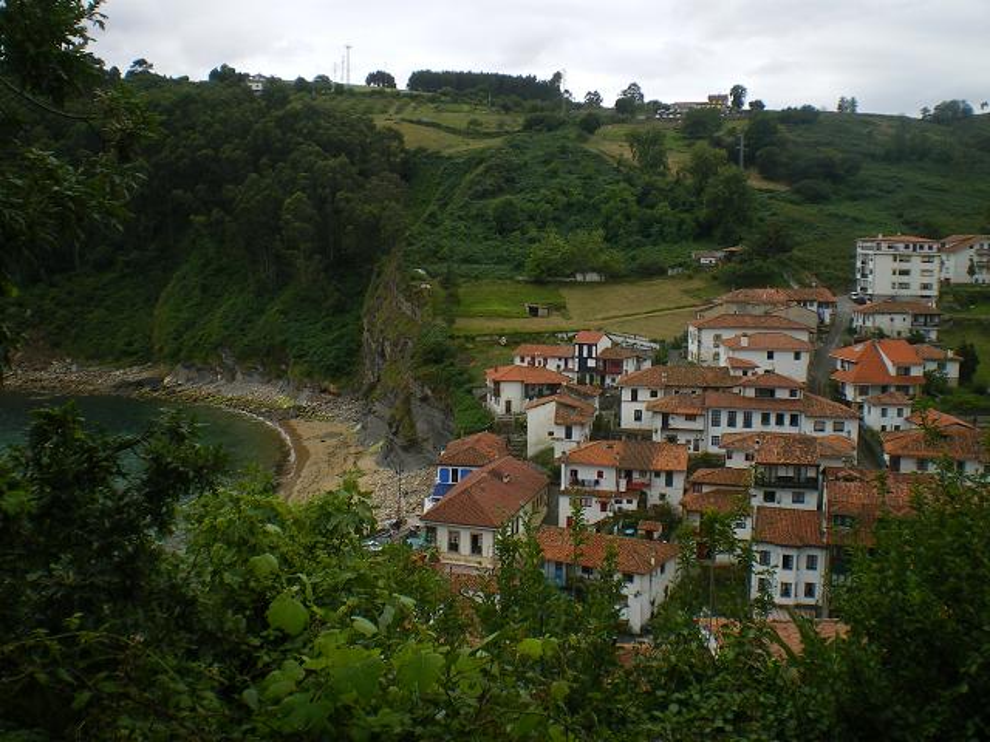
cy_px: 371
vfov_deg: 37.7
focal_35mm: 38
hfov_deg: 49.0
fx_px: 1087
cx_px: 495
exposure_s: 1/320
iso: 64
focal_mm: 6.3
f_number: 4.6
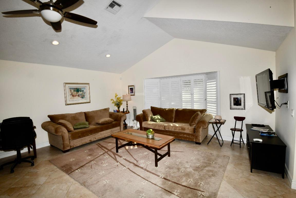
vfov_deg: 70.4
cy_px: 99
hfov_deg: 93.3
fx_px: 140
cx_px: 148
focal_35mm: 17
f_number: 20
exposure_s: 1/60
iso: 800
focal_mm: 17
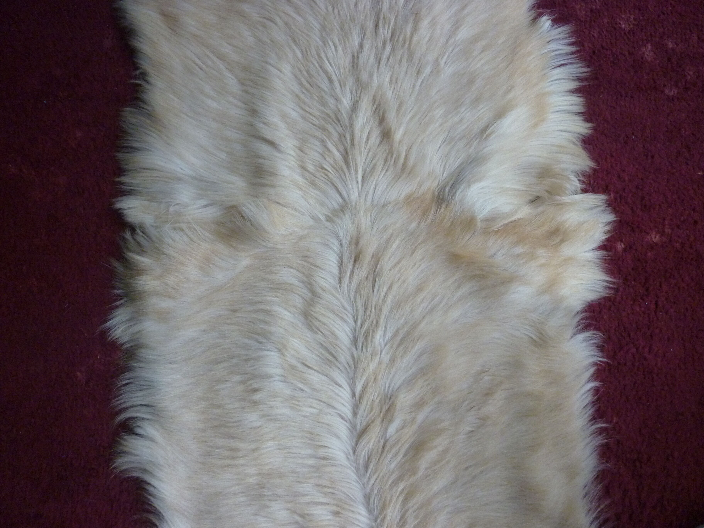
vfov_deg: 42.9
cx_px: 352
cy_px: 264
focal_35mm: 33
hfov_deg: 55.4
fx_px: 671
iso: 320
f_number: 2.8
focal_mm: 5.5
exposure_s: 1/30
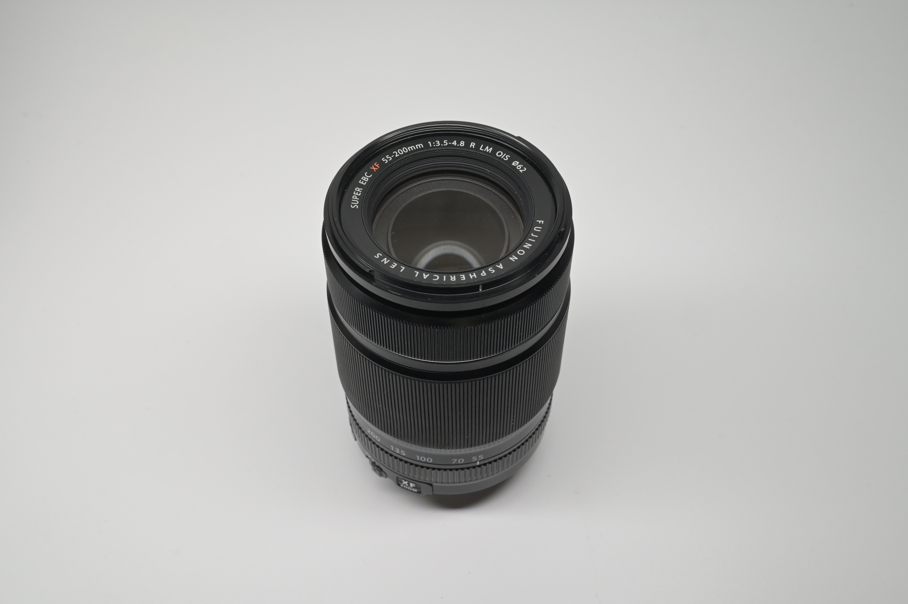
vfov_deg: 33.4
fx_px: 1008
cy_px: 302
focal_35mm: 40
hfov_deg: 48.5
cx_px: 454
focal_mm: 40
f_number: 13
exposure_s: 1/160
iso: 2000
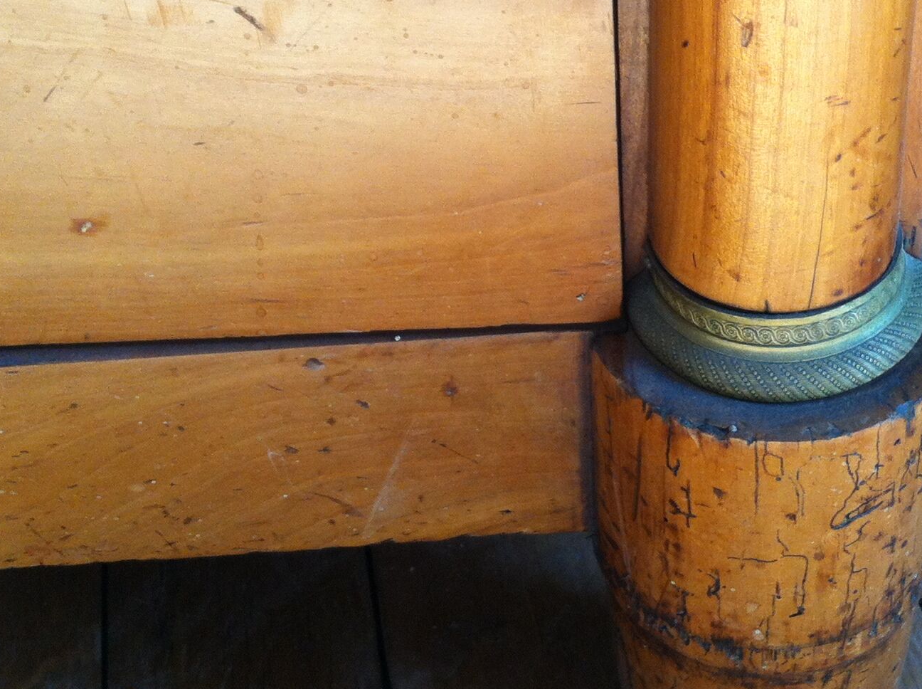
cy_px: 131
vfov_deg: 20.7
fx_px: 1862
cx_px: 655
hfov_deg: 27.5
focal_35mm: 70
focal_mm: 3.85
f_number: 2.8
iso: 100
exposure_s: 1/50
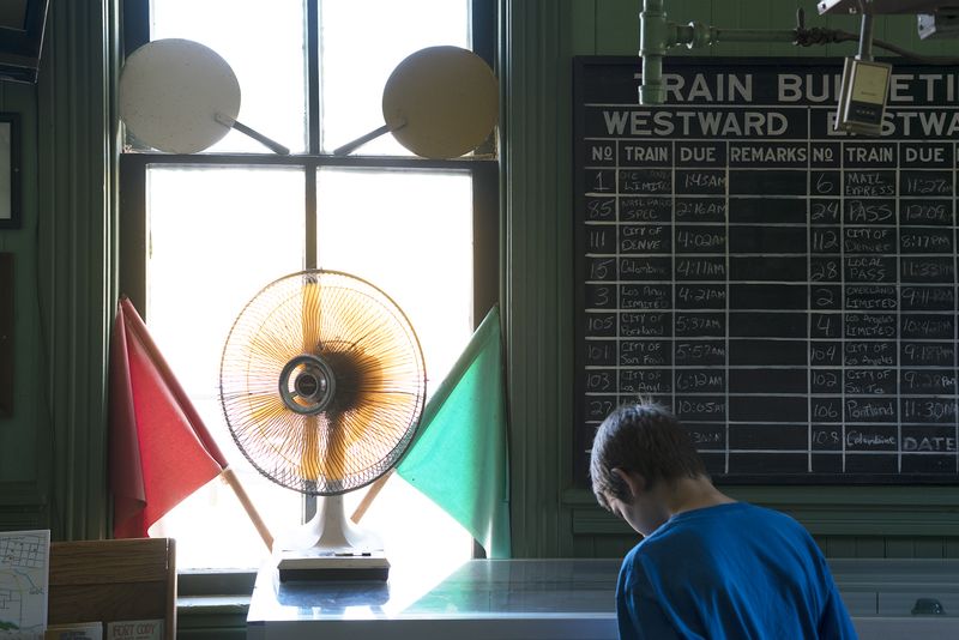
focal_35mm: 50
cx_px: 480
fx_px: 1332
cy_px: 320
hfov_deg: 39.6
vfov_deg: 27.0
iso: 640
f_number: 4
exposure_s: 1/100
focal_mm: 50
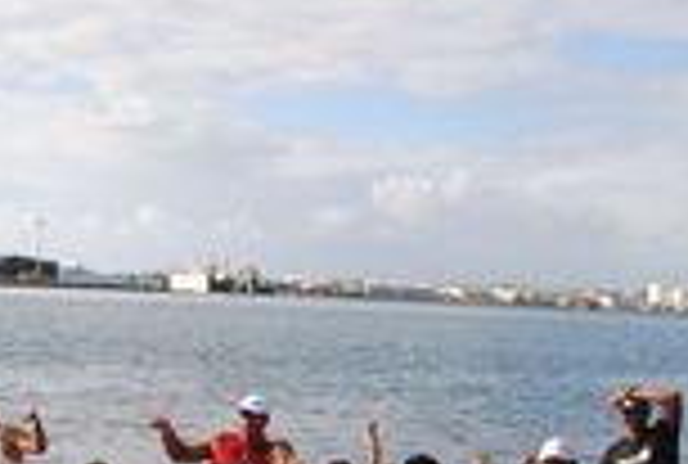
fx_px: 1802
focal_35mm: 94
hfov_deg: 20.6
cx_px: -58
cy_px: 405
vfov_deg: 14.5
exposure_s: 1/250
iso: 100
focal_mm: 24
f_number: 8
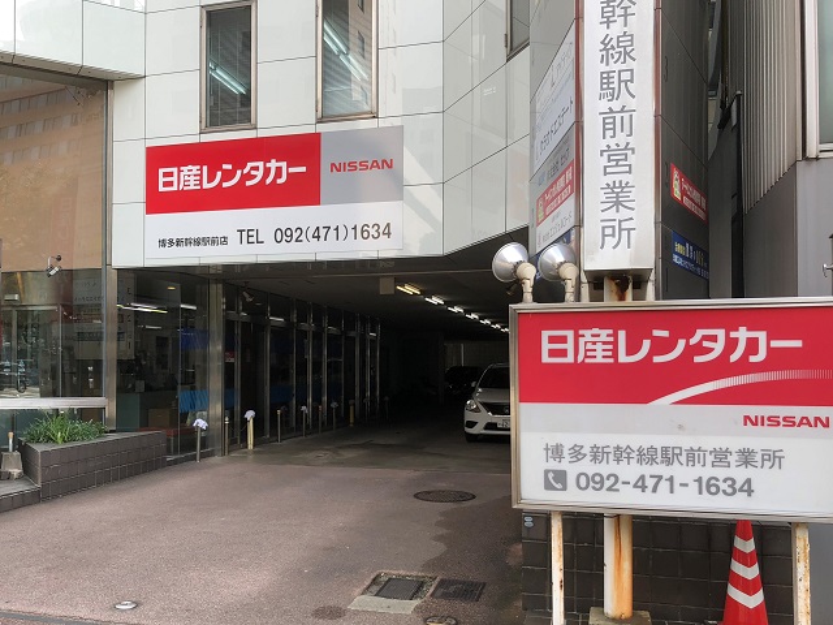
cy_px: 312
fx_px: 674
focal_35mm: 28
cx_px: 416
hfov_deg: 63.4
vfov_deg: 49.7
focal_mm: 3.99
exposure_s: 1/390
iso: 20
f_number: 1.8
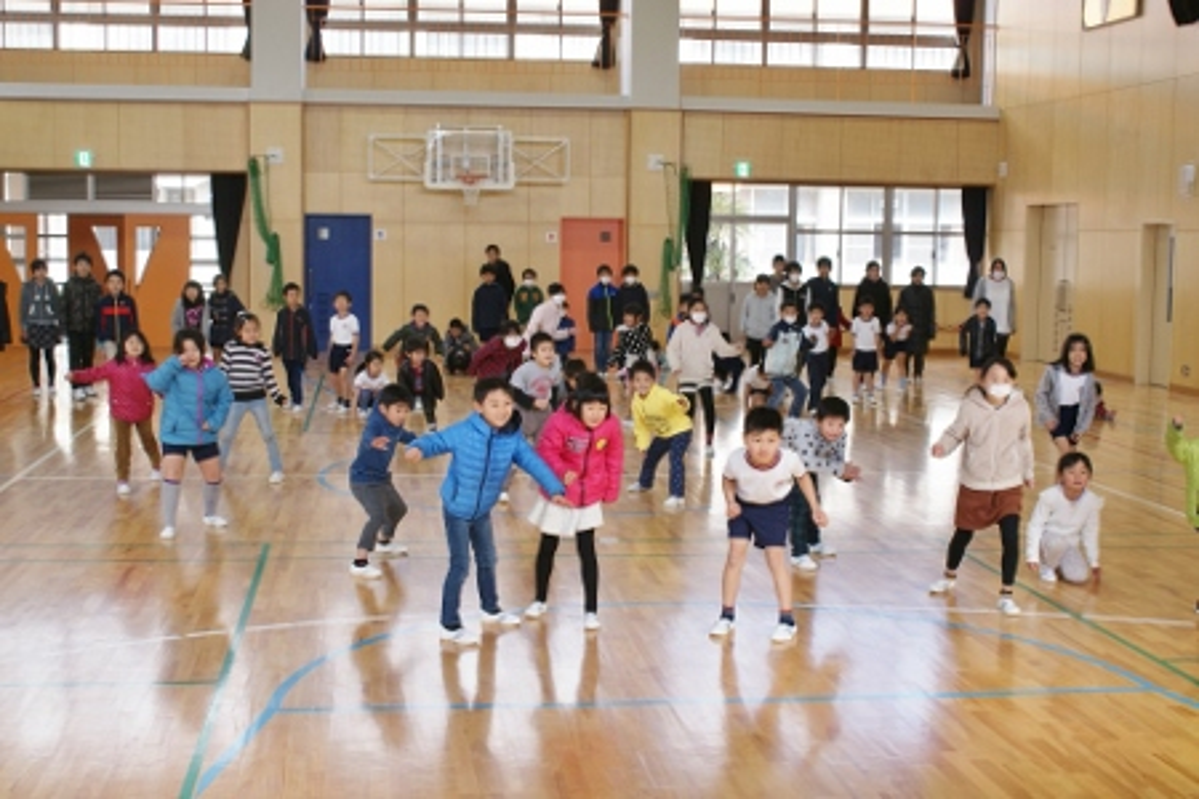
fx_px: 1499
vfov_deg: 29.9
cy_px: 400
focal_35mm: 45
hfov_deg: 43.6
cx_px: 600
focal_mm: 30
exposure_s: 1/60
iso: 100
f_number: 5
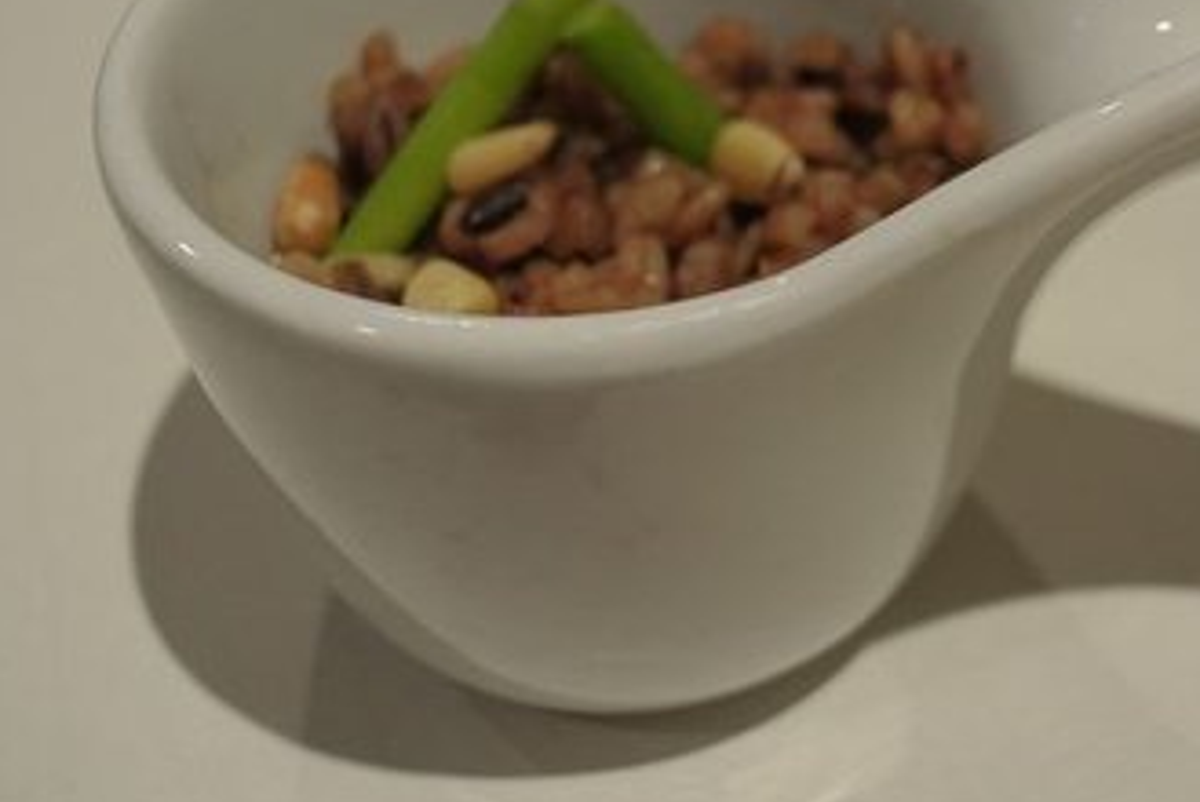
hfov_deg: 46.5
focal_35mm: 41
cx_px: 813
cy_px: 266
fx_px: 1368
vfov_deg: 32.4
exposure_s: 1/30
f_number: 2.8
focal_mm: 10
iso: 450
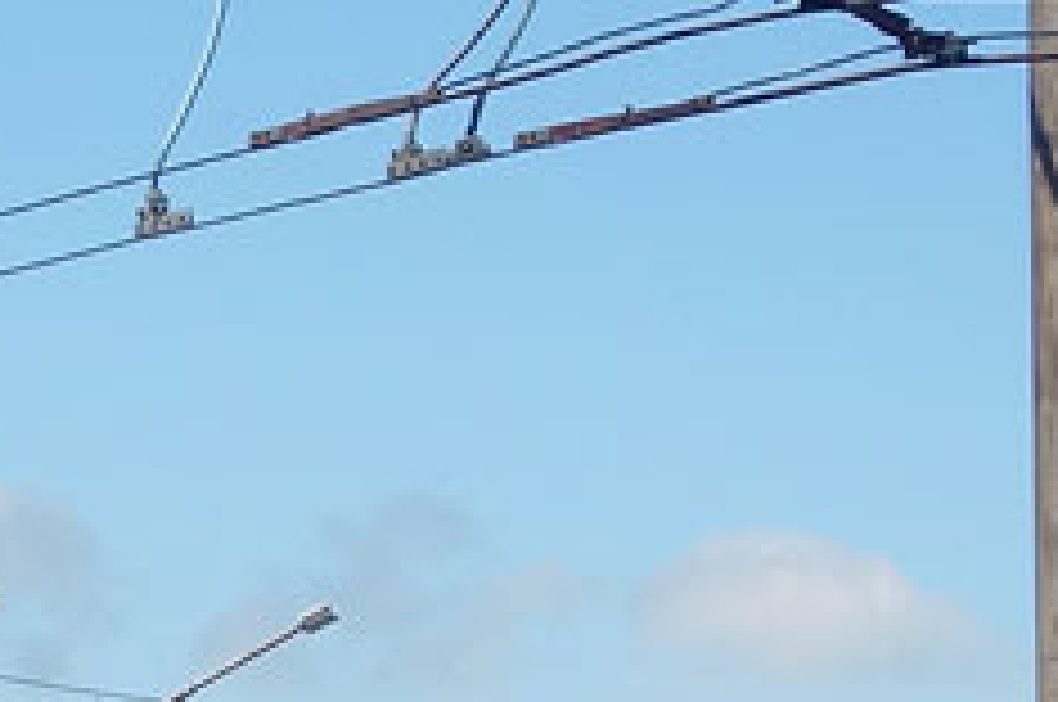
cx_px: -428
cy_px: 1188
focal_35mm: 220
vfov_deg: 6.1
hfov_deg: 9.2
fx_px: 6457
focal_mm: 16.01
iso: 125
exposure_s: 1/500
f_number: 6.3
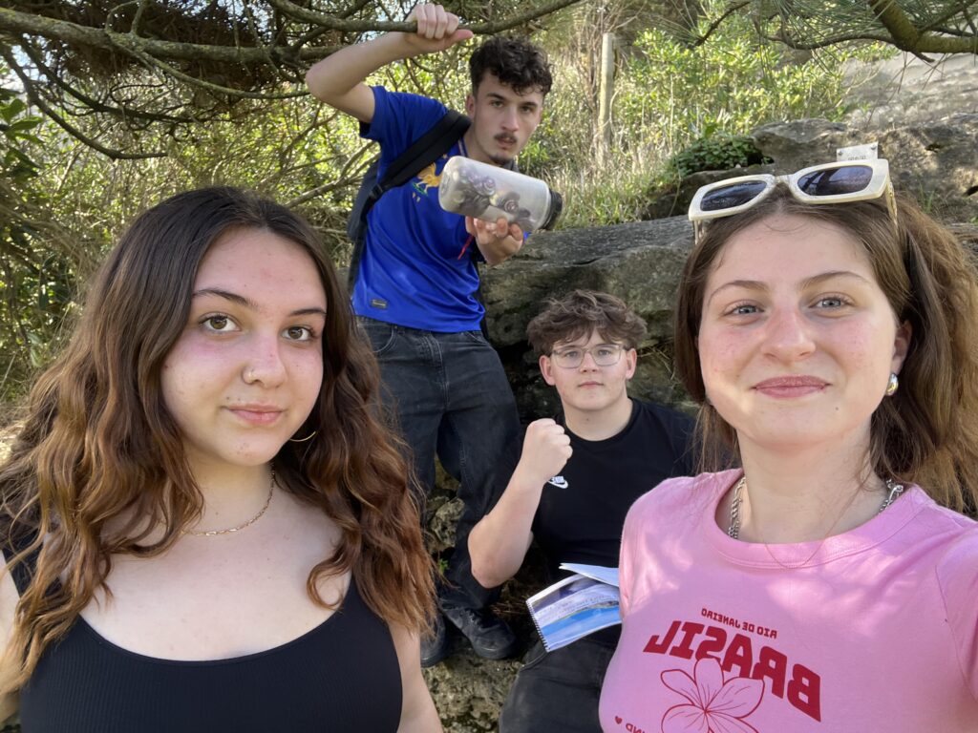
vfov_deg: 58.9
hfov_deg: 73.9
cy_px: 366
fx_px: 650
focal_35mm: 23
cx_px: 489
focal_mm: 2.71
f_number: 2.2
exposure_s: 1/121
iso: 40
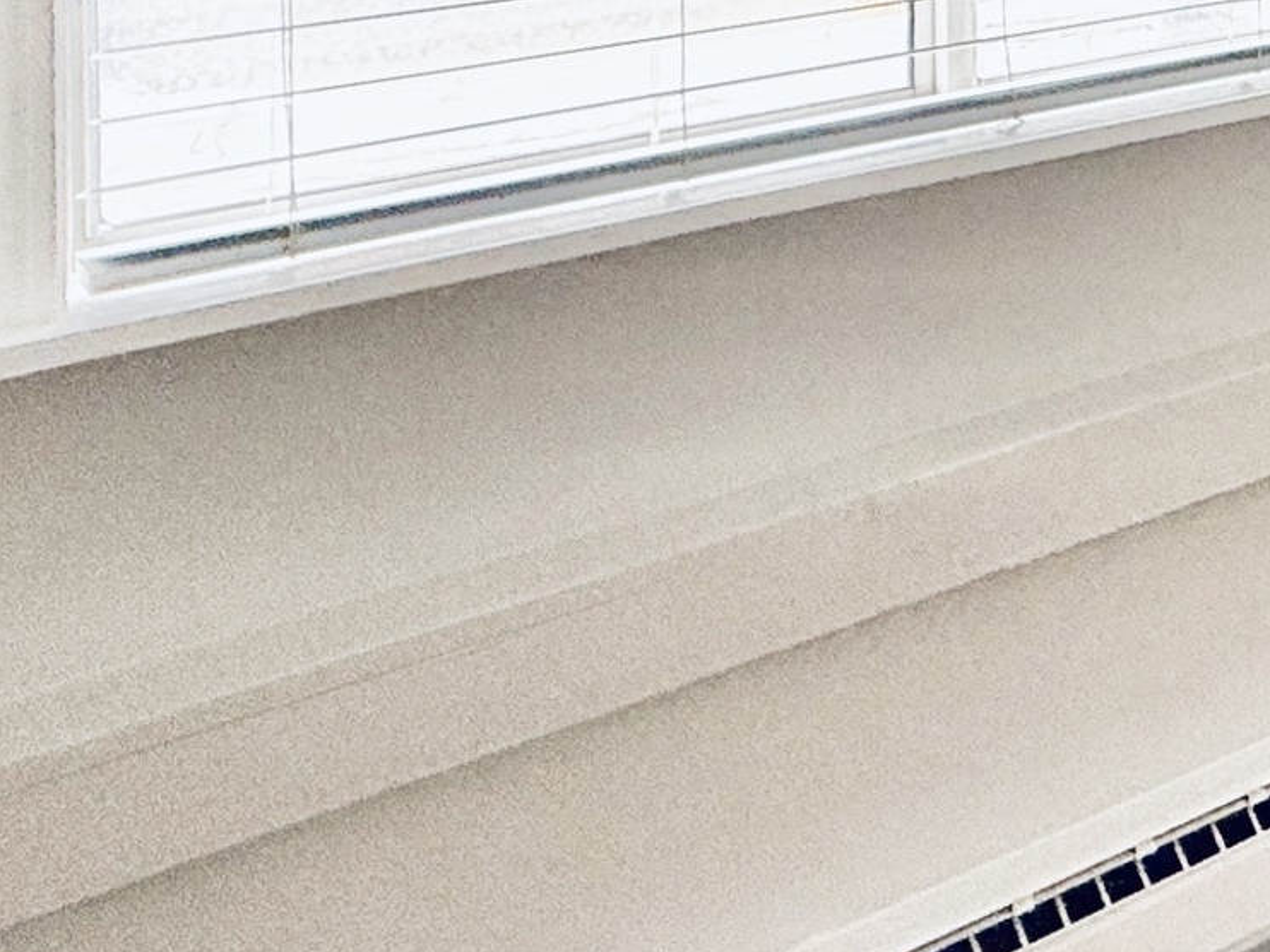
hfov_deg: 23.8
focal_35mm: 58
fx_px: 2127
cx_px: 2052
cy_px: -262
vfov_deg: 22.7
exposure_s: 1/188
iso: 50
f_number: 2.2
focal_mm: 2.22
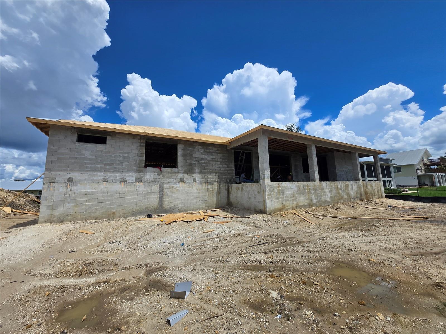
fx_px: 167
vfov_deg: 89.9
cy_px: 167
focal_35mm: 13
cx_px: 223
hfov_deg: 106.2
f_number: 2.2
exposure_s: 1/2283
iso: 25
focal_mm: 1.7
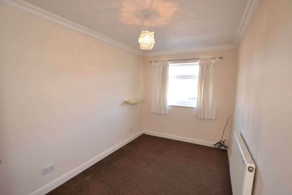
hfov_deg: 100.4
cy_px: 98
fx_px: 122
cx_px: 146
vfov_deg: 77.3
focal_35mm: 15
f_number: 4
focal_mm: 10
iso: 400
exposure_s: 1/60
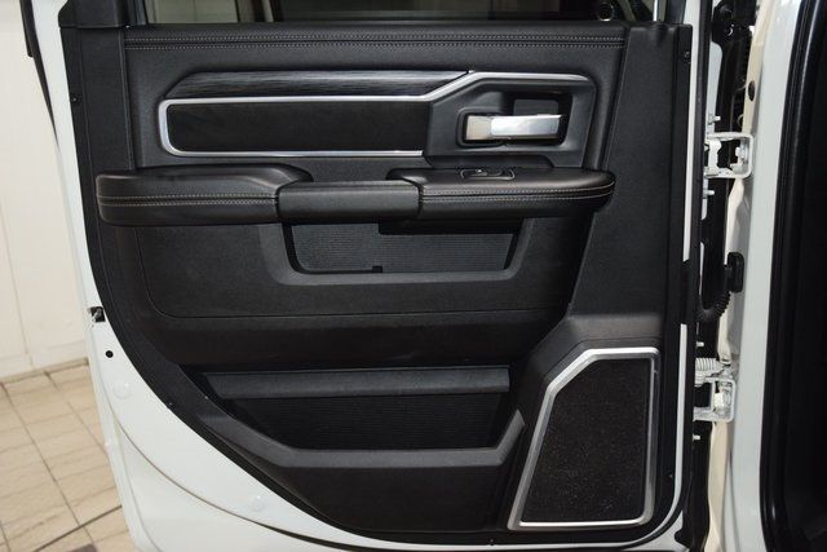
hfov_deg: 53.1
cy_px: 276
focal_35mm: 36
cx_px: 414
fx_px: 827
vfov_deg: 36.9
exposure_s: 1/125
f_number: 3.8
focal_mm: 24
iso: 2000
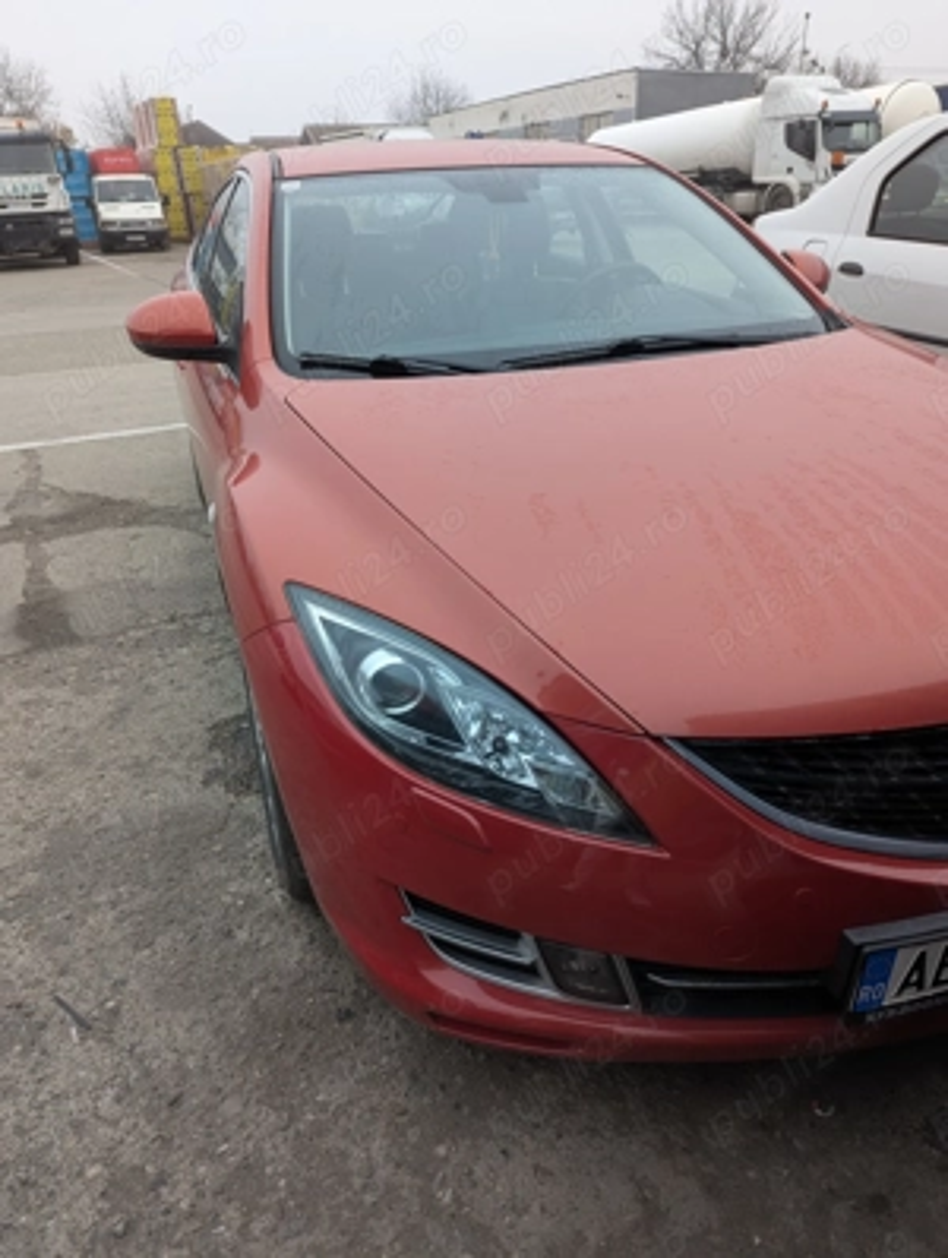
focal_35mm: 24
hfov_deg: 57.0
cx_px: 474
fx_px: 874
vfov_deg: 71.5
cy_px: 629
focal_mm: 6.81
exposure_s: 1/539
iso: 50
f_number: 1.85
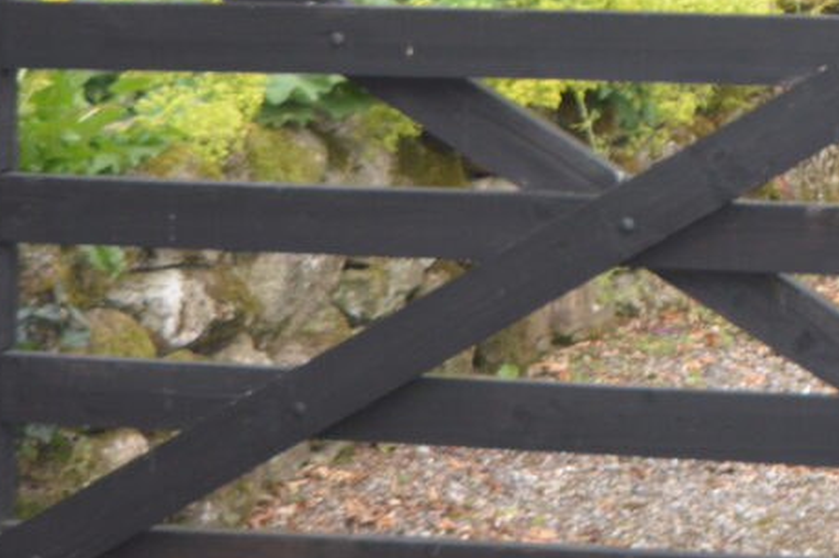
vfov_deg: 10.5
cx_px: 1265
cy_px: -262
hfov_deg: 15.1
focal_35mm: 126
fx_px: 2934
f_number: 5.6
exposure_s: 1/125
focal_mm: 20
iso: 200
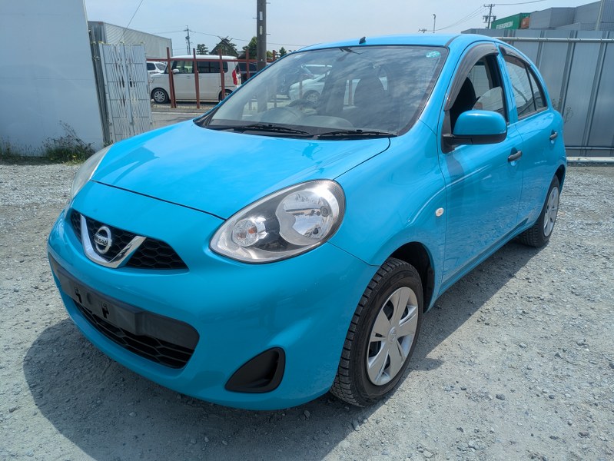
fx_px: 444
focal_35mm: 25
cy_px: 230
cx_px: 307
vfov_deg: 54.9
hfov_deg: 69.4
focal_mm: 5.43
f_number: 1.89
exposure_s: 1/2959
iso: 45
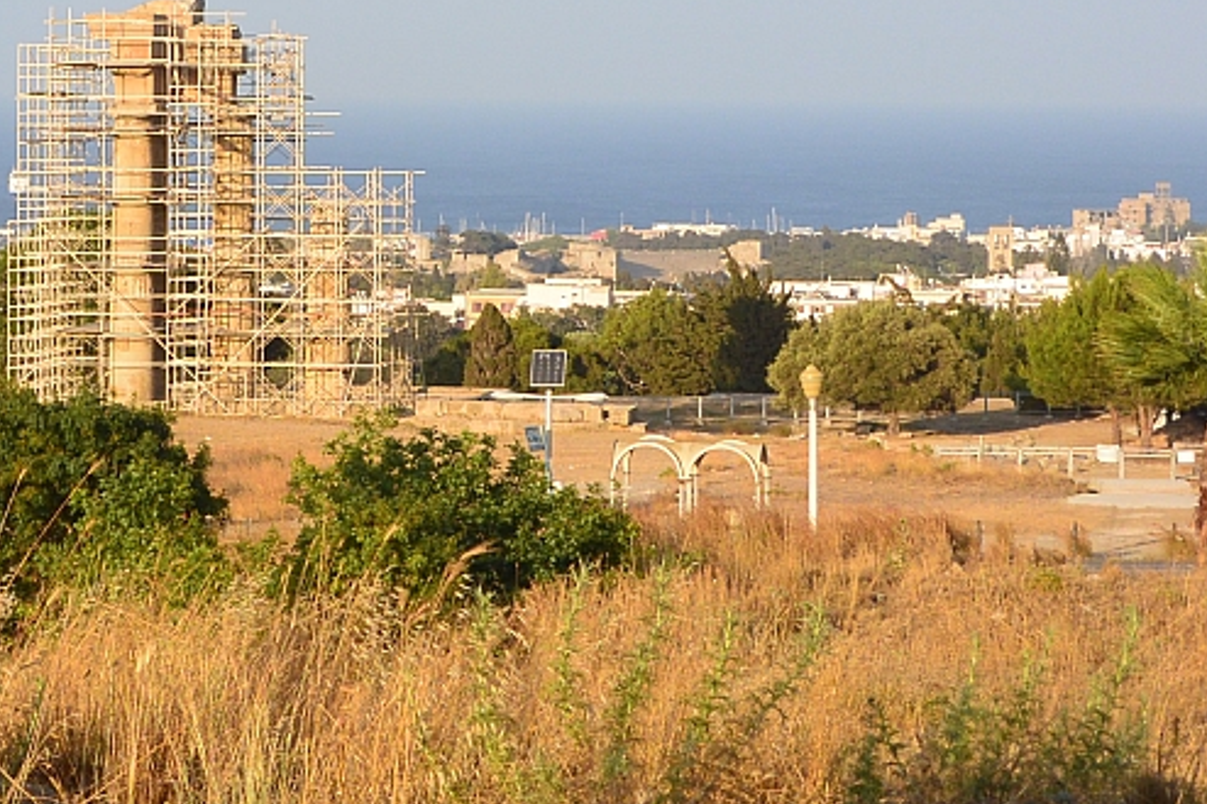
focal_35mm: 168
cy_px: 82
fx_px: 5630
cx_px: 90
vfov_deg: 8.1
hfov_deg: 12.1
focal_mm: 30
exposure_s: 1/500
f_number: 5.6
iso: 160
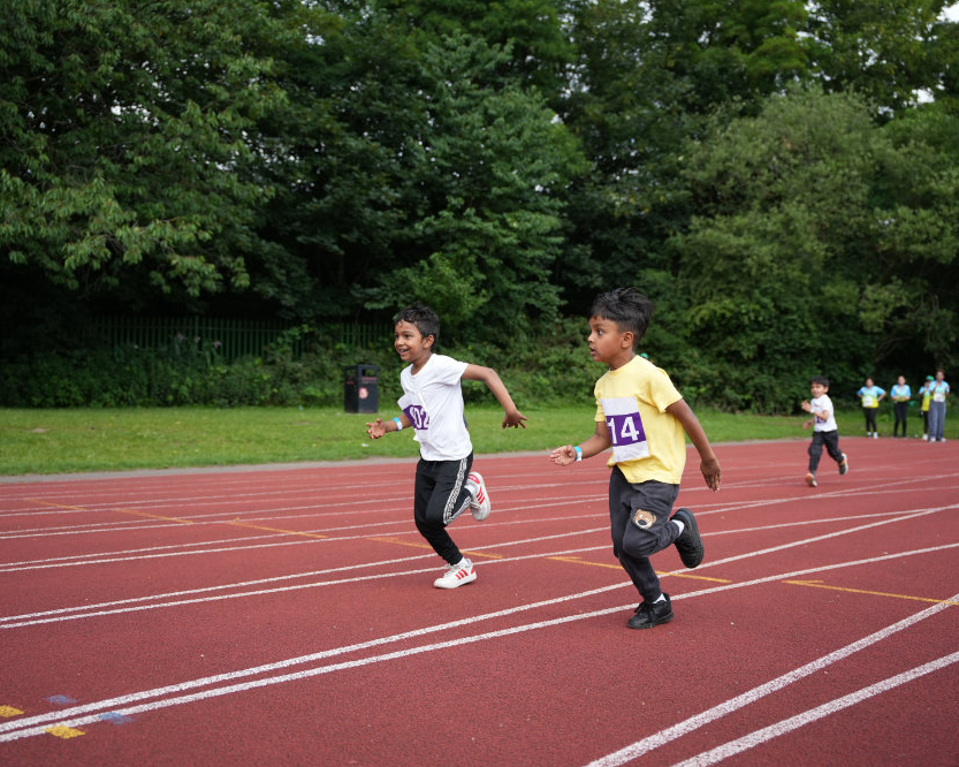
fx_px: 1078
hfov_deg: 47.9
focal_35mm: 38
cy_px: 379
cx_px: 508
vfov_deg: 39.1
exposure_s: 1/3200
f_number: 2.8
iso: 400
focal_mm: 35.3
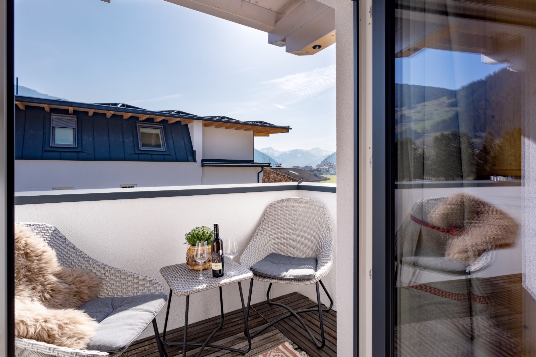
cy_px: 178
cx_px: 268
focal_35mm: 18
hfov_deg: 90.0
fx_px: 268
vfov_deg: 67.3
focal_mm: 18
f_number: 16
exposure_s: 1/320
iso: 400
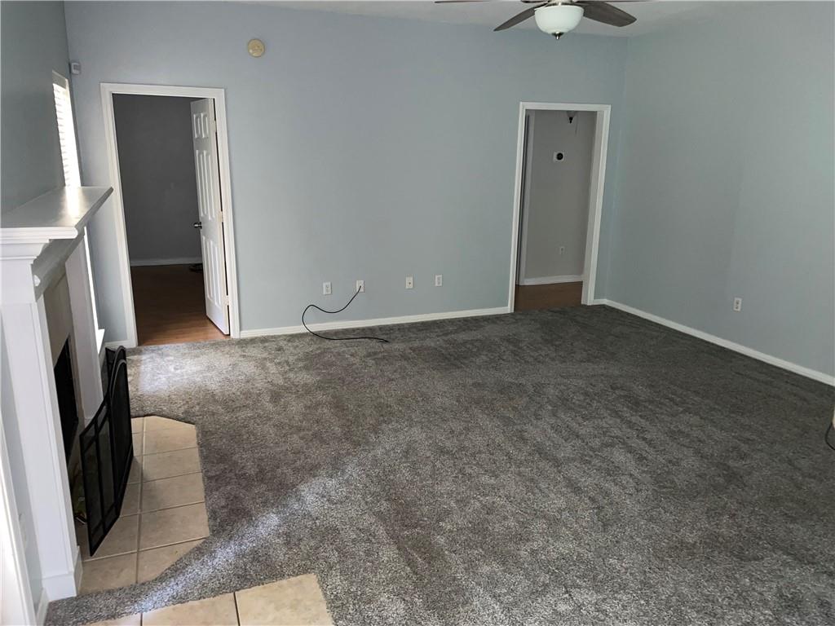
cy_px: 313
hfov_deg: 67.3
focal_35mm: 26
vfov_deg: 53.1
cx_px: 418
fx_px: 627
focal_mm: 4.2
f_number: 1.6
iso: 125
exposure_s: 1/13
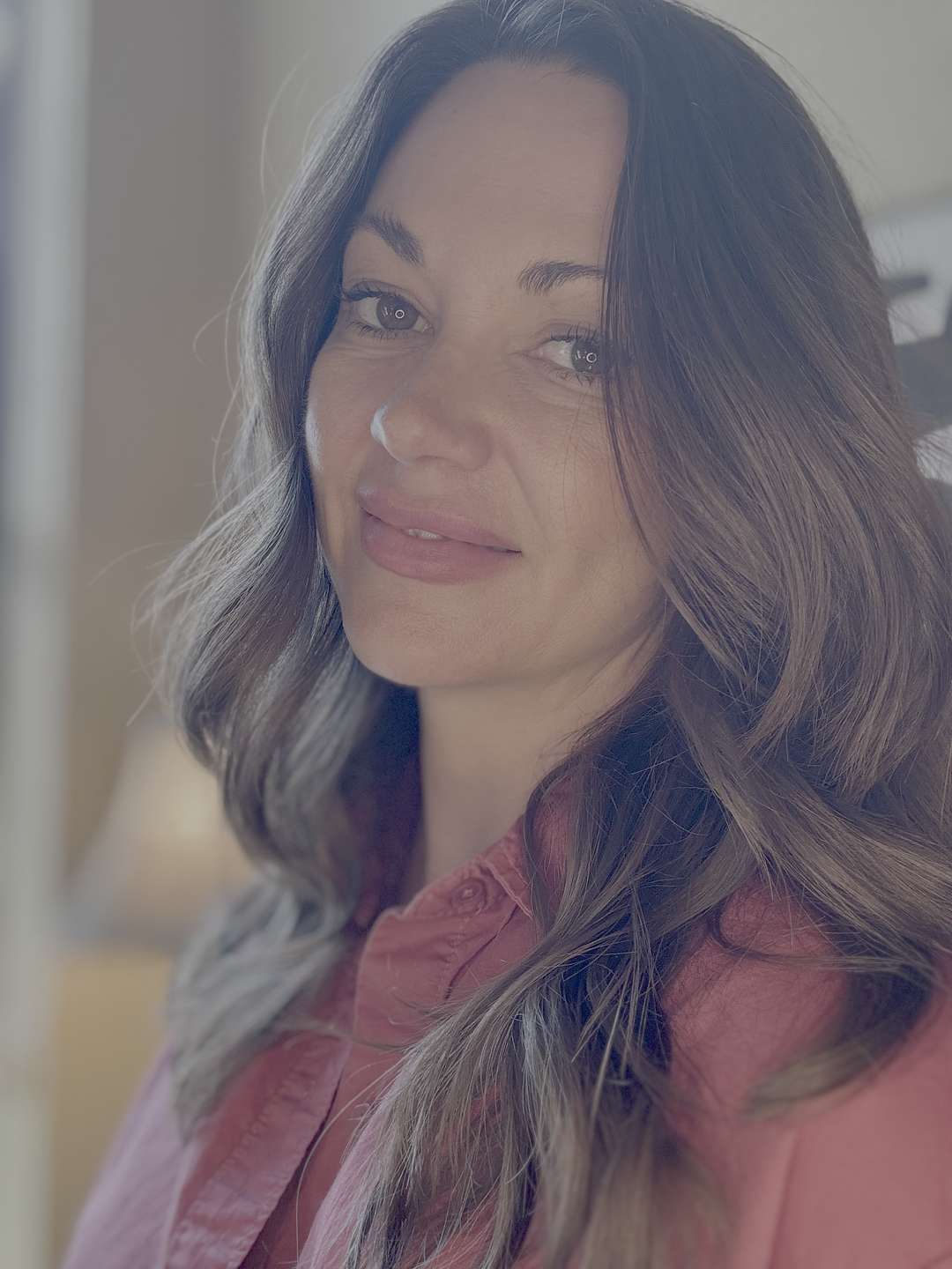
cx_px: 476
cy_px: 634
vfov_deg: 60.0
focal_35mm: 30
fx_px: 1100
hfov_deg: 46.8
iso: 80
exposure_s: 1/60
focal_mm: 2.69
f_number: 1.9
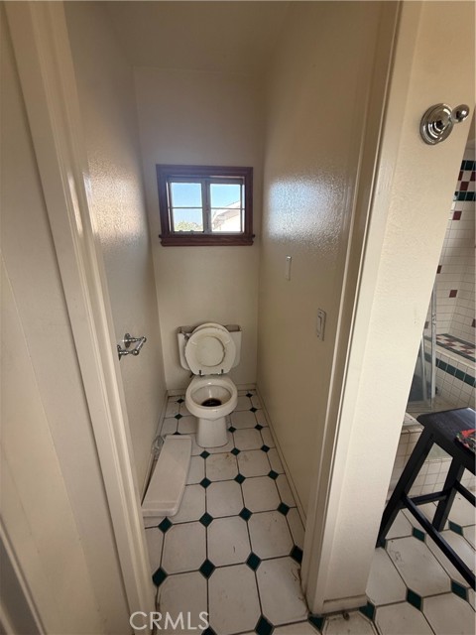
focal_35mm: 14
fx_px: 257
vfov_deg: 102.1
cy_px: 318
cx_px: 238
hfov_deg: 85.7
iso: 64
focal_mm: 2.22
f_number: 2.2
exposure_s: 1/99
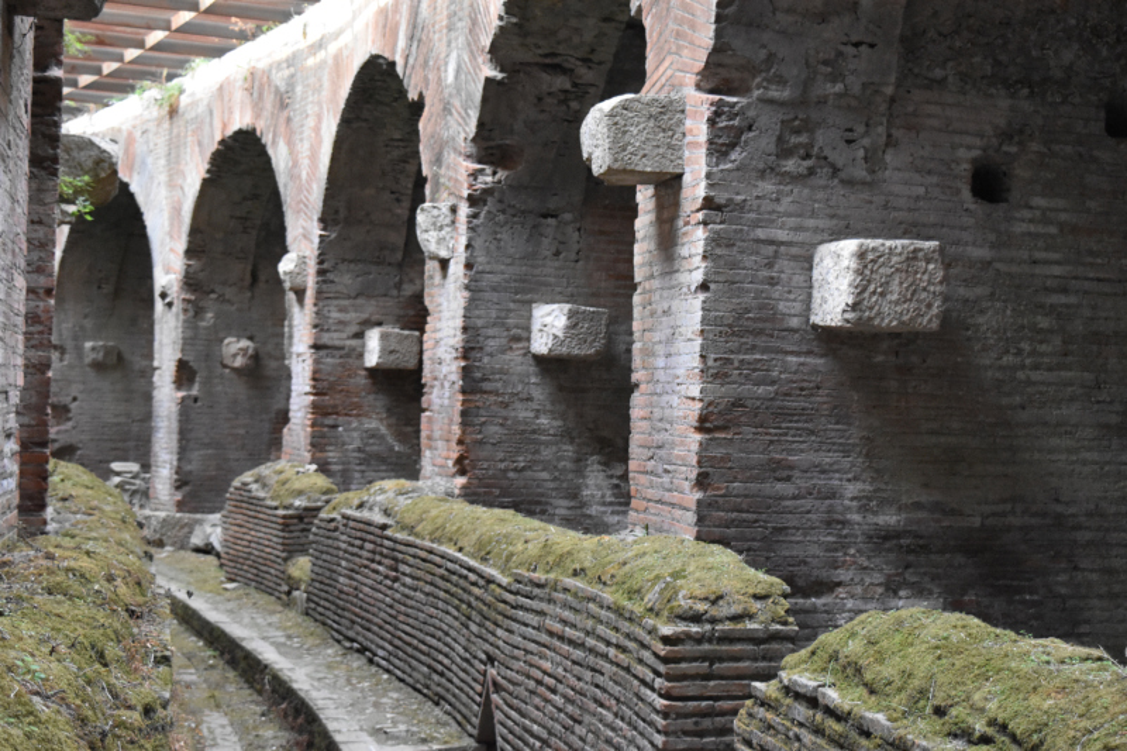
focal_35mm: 57
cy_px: 376
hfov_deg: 35.1
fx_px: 1784
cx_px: 564
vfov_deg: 23.8
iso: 5000
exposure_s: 1/250
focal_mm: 38
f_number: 4.8
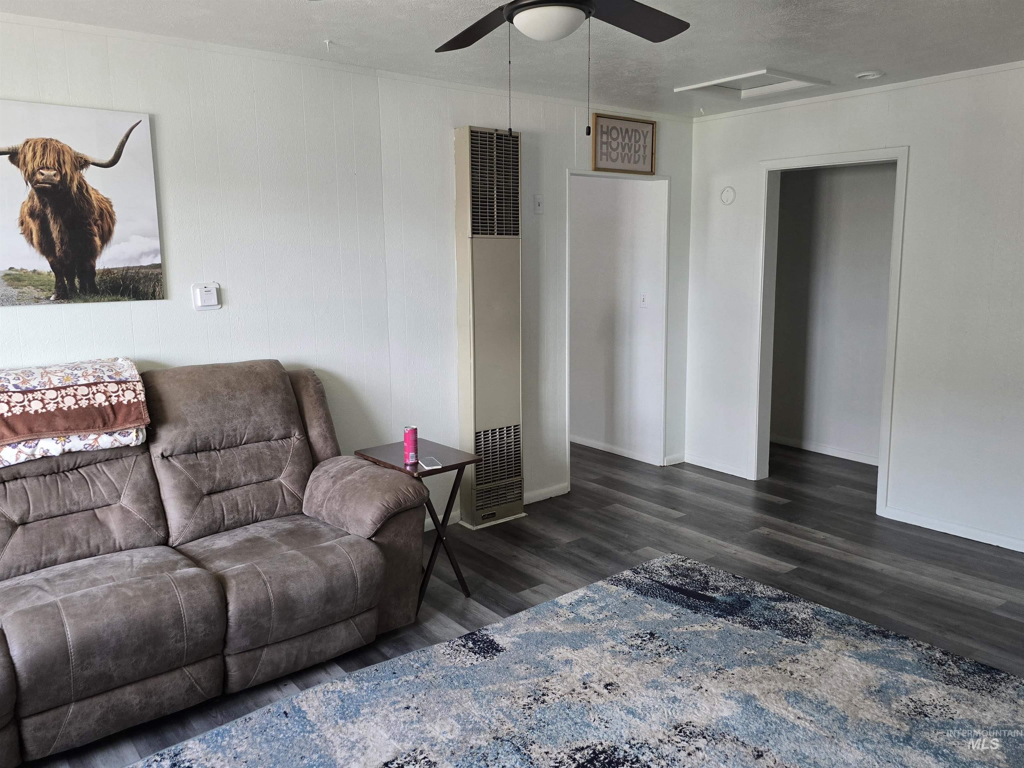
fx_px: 681
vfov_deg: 58.9
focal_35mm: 23
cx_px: 512
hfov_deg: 73.9
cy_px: 384
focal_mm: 6.3
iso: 250
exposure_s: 1/120
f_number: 1.7
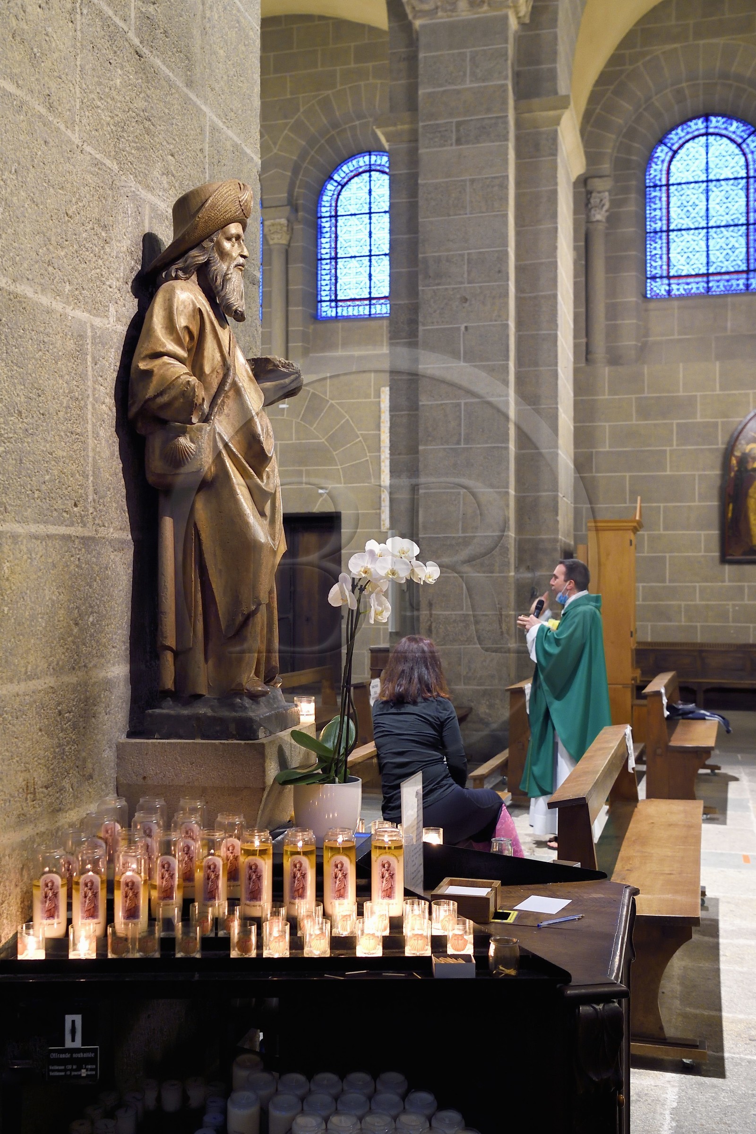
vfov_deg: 54.4
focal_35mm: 35
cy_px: 567
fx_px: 1102
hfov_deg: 37.9
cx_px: 378
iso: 1600
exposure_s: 1/20
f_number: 5.6
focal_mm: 35
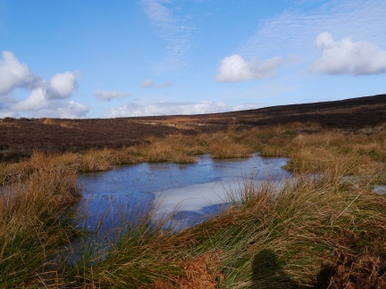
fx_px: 357
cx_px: 193
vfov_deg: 44.2
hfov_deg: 56.8
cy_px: 144
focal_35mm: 32
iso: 160
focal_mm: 16
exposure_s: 1/500
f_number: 8
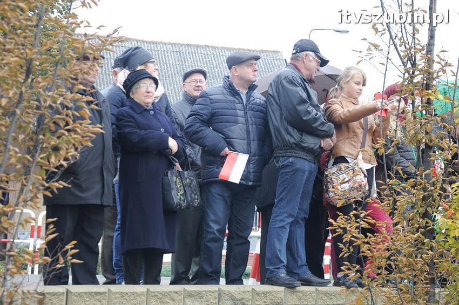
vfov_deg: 18.1
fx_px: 955
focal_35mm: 75
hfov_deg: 27.0
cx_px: 230
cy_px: 152
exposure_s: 1/125
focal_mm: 50
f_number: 5.6
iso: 800
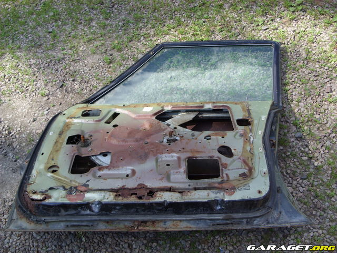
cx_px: 168
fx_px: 370
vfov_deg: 37.7
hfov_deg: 49.0
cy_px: 126
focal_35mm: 38
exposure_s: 1/369
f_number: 2.8
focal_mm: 6.3
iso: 50
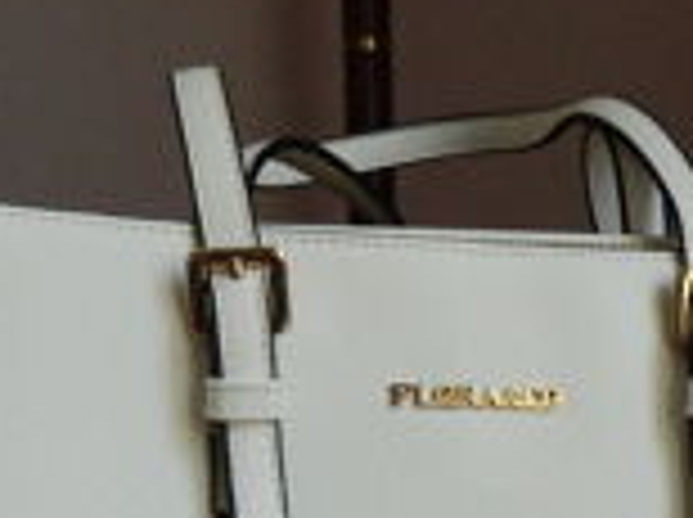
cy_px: 604
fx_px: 1559
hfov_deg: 24.7
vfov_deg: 18.0
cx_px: 549
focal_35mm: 78
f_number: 3.1
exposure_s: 1/250
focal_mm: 4.5
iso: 400
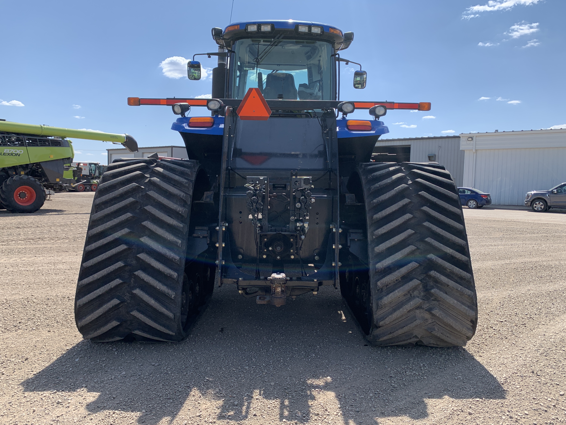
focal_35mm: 27
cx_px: 283
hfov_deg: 65.3
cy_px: 215
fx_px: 441
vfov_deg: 51.4
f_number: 1.8
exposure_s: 1/2033
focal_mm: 4.25
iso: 25
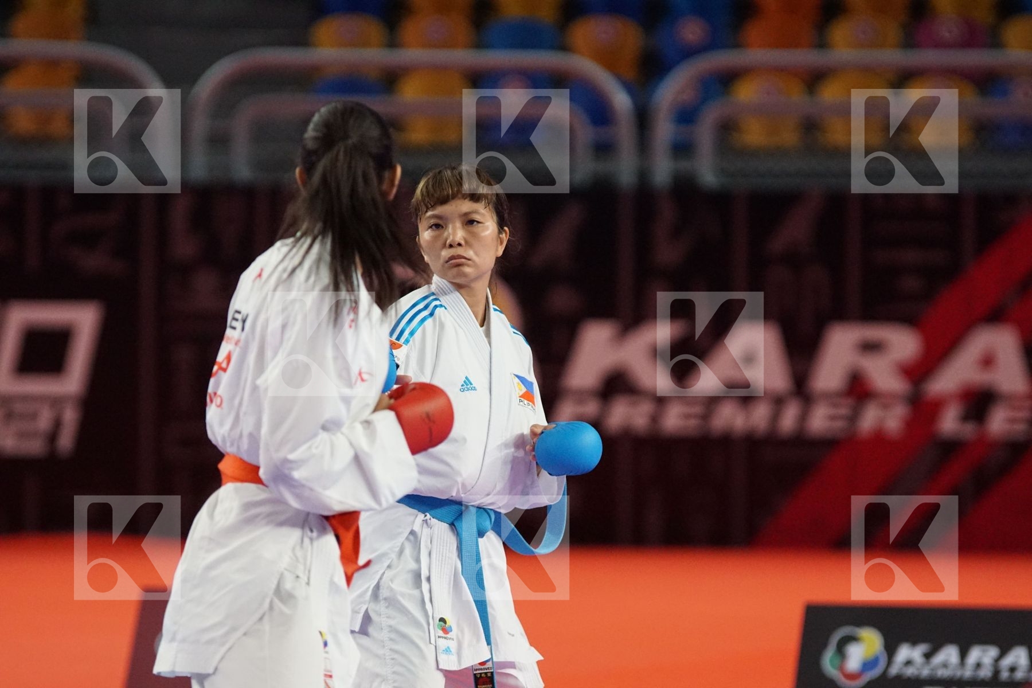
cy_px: 344
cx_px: 516
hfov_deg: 7.6
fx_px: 7739
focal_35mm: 270
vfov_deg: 5.1
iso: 3200
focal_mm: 180
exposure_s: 1/2000
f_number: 2.8
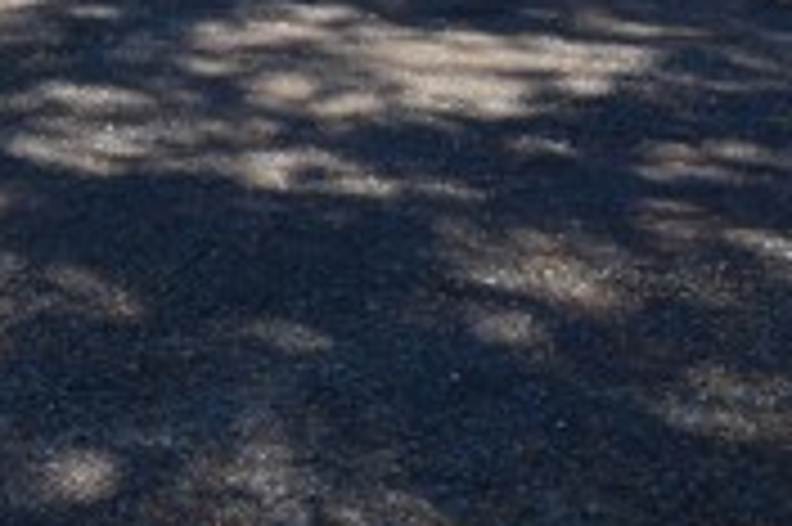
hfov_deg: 21.9
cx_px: 252
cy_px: -34
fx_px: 2040
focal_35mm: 93
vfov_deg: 14.4
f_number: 10
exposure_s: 1/320
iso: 400
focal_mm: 17
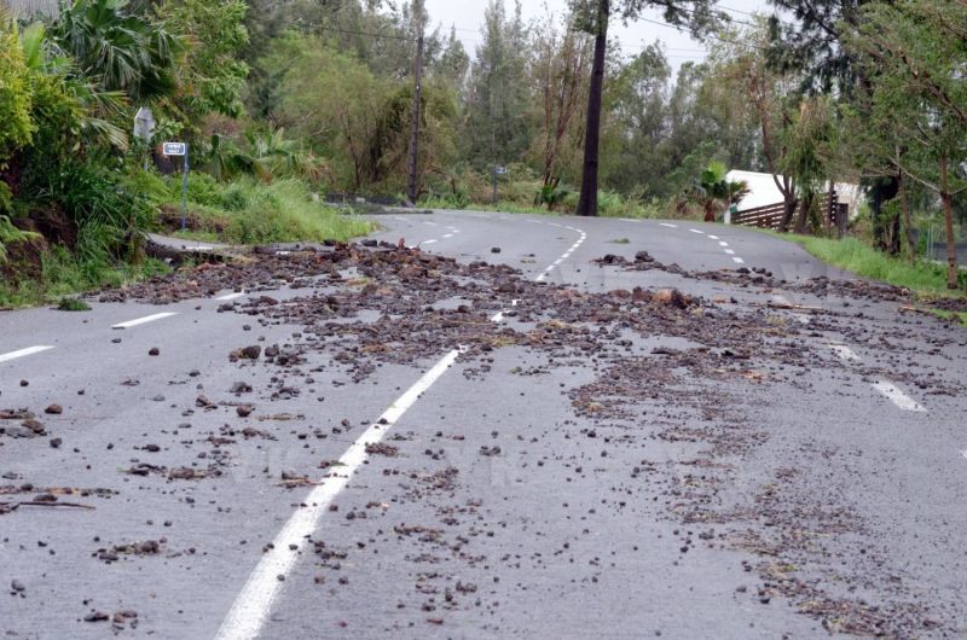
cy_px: 320
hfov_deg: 19.5
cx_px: 484
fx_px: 2815
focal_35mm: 105
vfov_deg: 13.0
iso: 800
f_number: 9
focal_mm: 70
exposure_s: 1/250
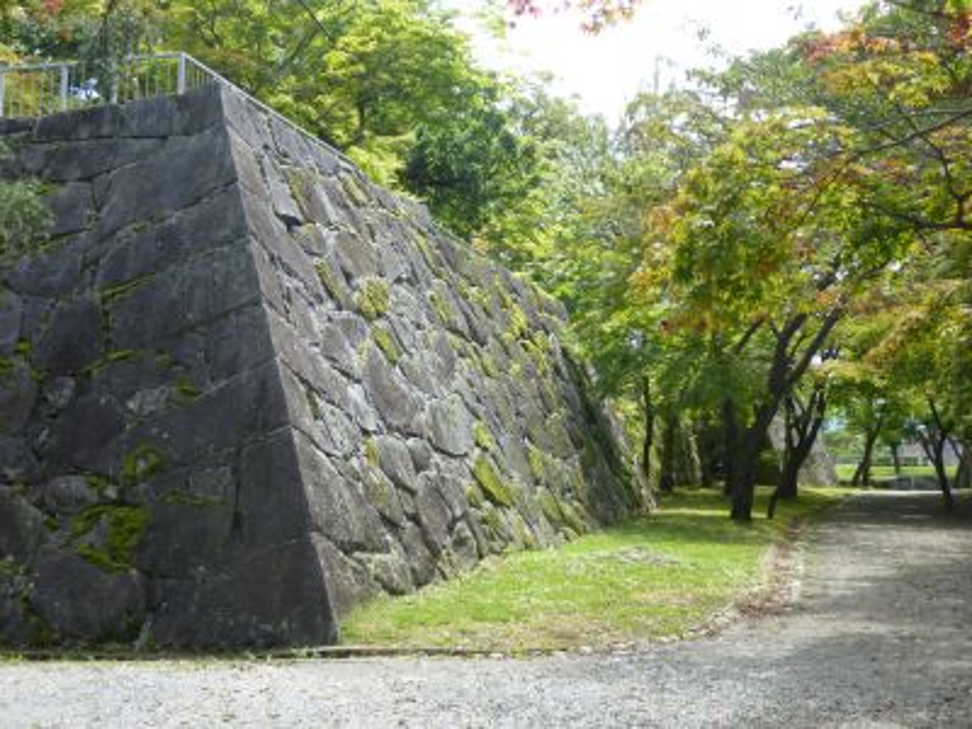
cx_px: 486
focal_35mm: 47
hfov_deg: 40.4
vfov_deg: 30.9
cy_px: 364
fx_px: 1320
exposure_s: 1/250
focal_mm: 8
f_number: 3.9
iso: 125
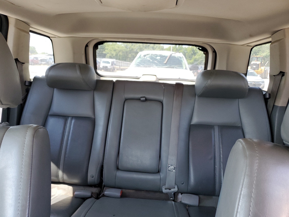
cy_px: 108
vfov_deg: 53.1
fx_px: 217
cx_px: 144
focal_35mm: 26
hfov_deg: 67.3
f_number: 1.5
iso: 95
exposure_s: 1/120
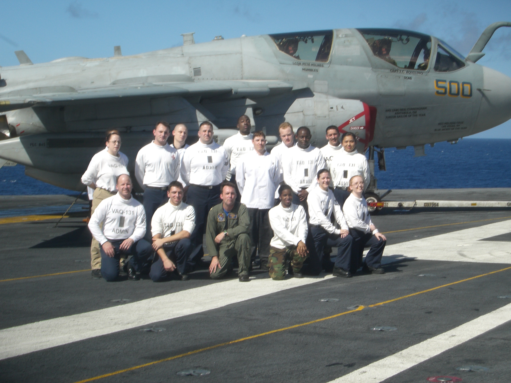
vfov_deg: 18.4
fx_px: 1181
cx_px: 256
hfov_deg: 24.4
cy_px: 192
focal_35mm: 80
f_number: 4.4
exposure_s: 1/200
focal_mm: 16.6
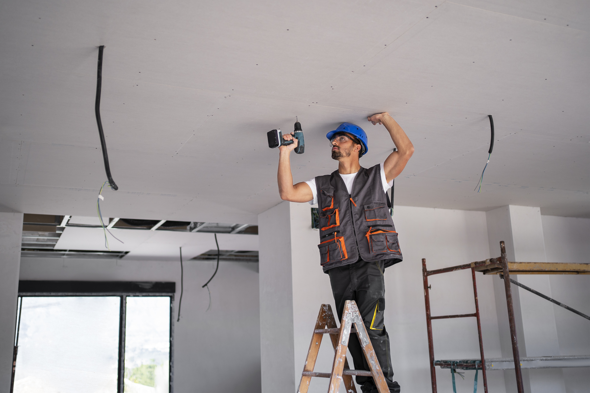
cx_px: 295
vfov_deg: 37.9
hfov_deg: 54.4
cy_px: 196
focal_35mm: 35
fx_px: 574
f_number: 2
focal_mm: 35
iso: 320
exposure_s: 1/1000
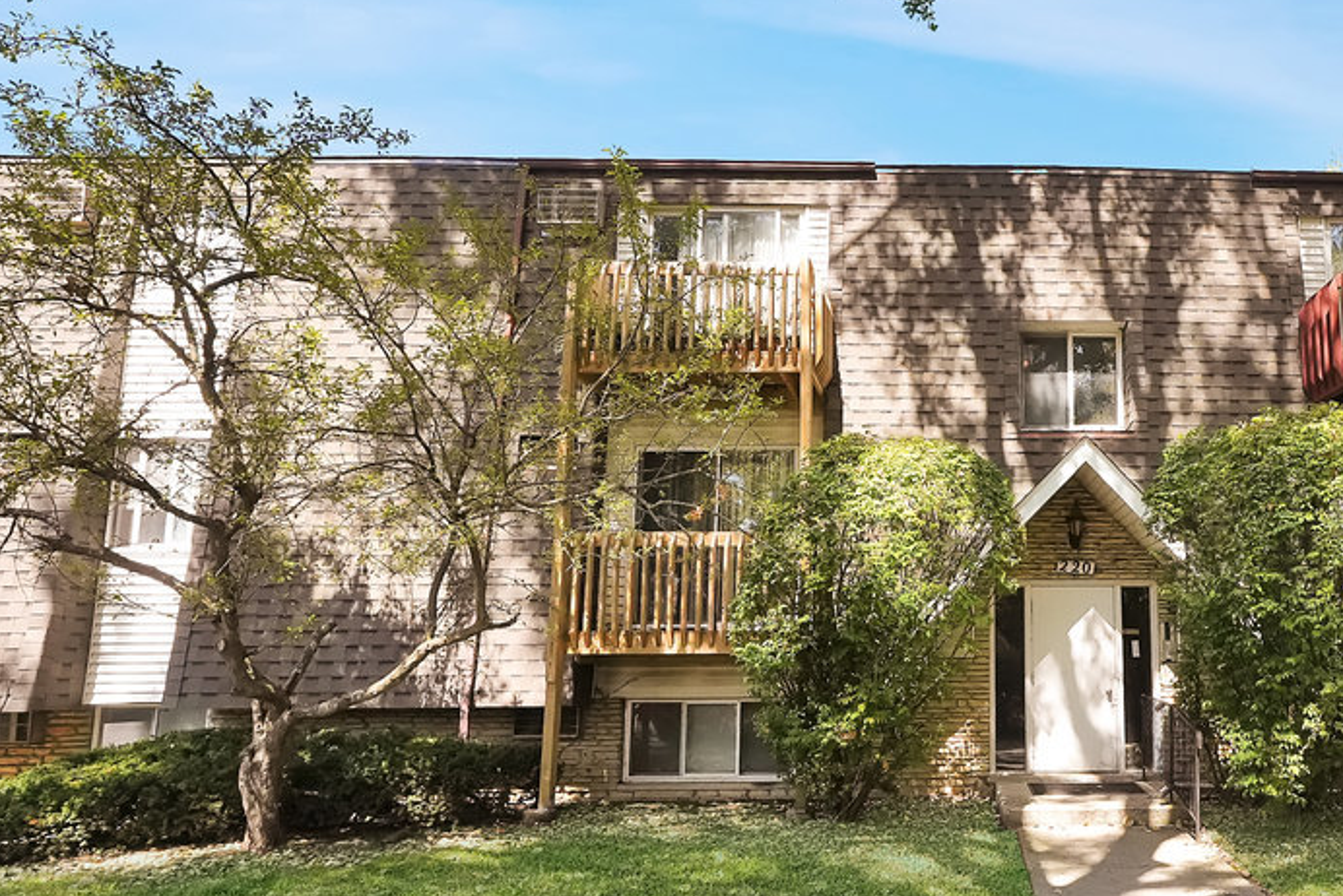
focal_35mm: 26
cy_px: 531
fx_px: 970
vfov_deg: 49.3
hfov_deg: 65.3
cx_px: 1001
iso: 2000
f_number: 5.6
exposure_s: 1/2500
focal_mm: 10
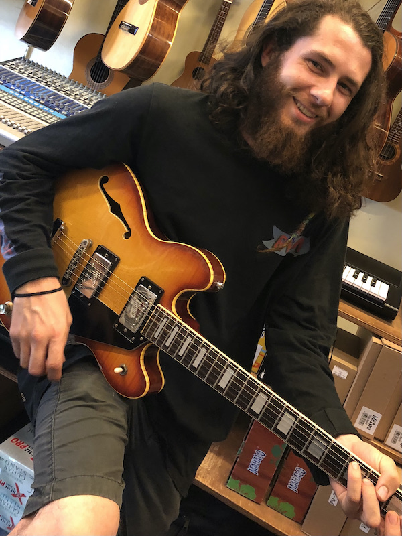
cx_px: 201
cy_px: 268
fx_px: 434
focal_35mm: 28
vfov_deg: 63.4
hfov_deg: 49.7
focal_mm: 4
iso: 100
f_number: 1.8
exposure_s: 1/13
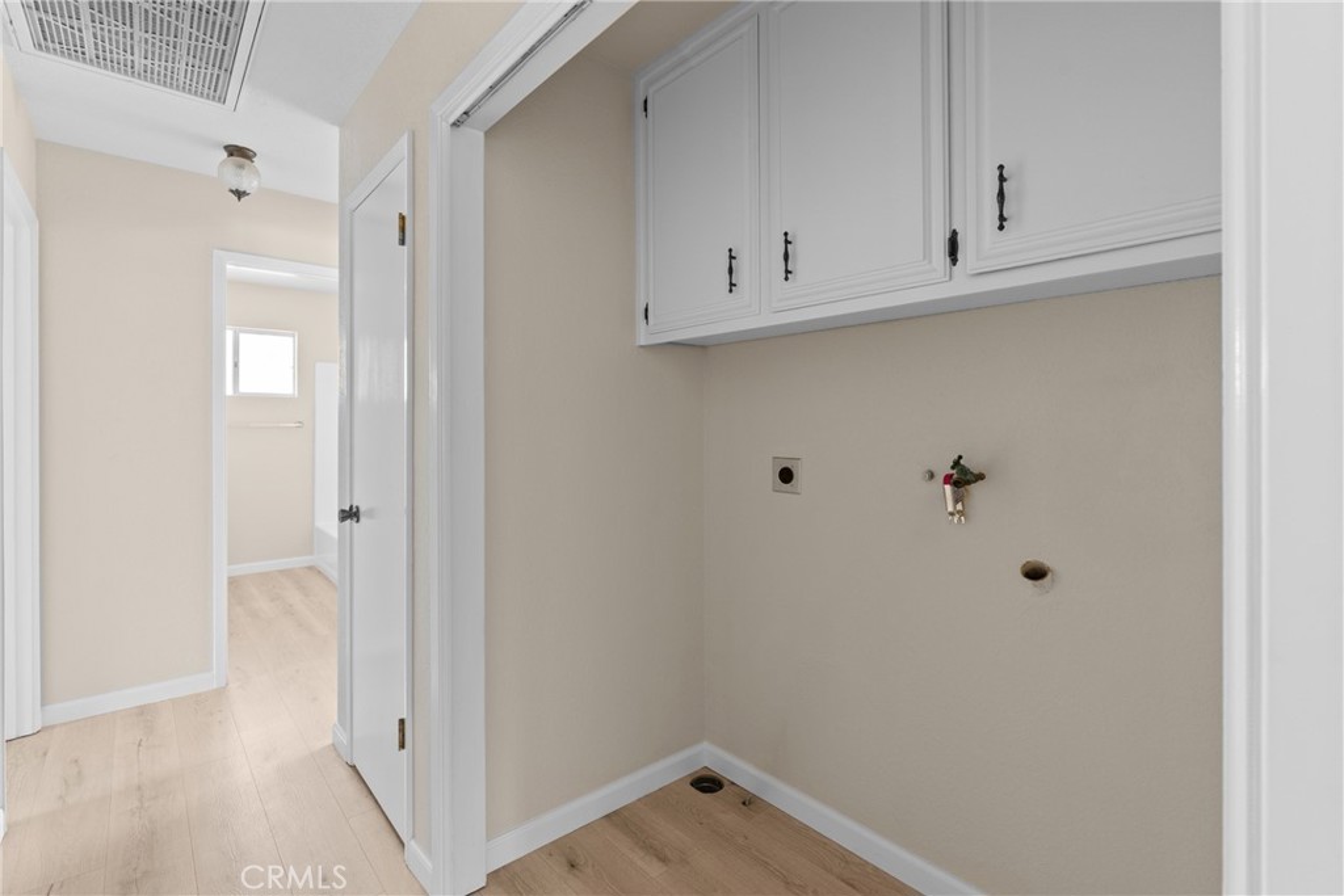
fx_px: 597
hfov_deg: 96.7
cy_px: 448
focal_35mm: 16
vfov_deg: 73.8
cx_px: 672
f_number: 8
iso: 1000
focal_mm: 16
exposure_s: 1.3
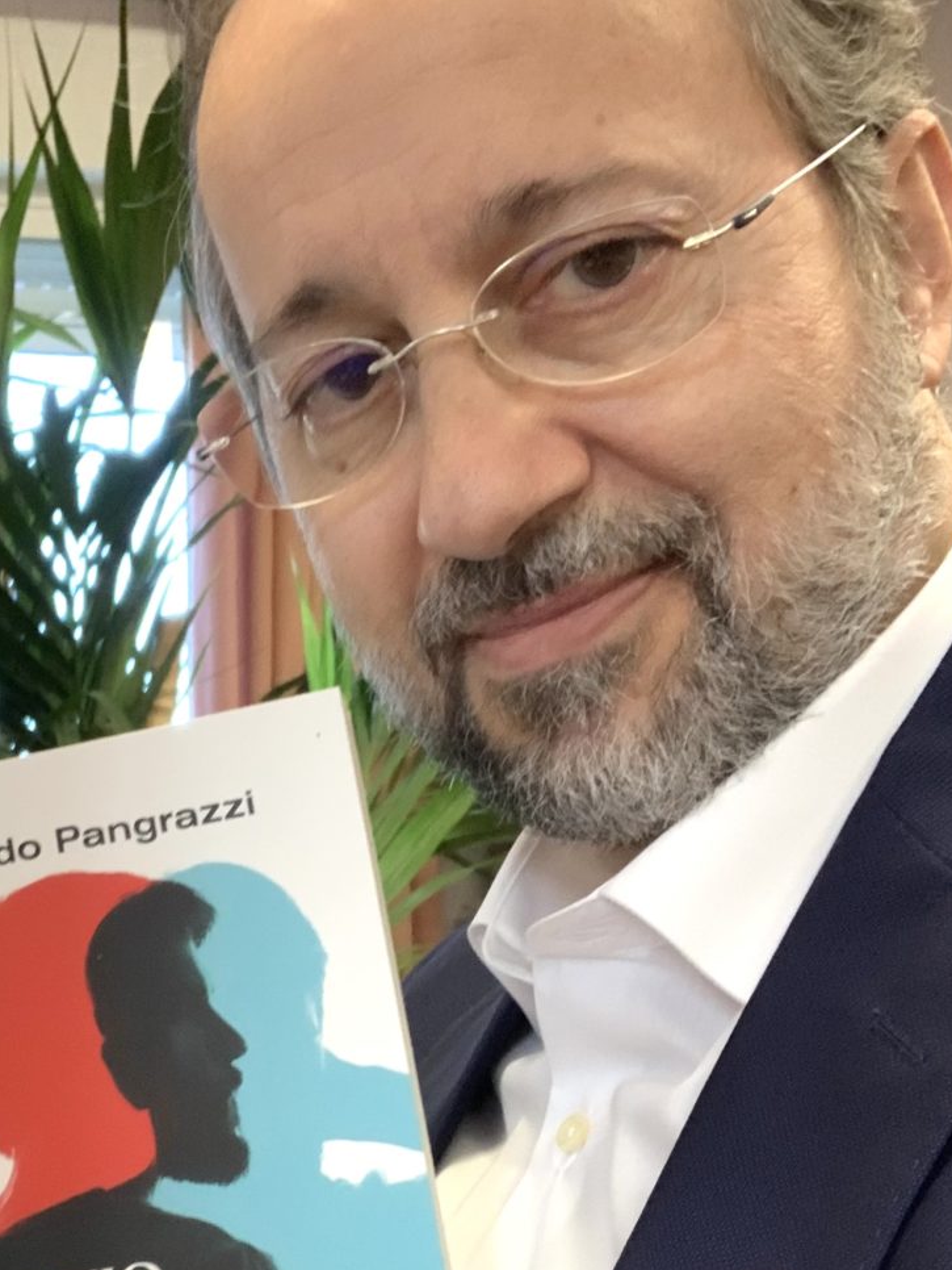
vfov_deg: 35.2
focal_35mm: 53
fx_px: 1943
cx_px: 198
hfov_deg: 27.0
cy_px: 987
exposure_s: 1/60
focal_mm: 2.87
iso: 160
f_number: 2.2
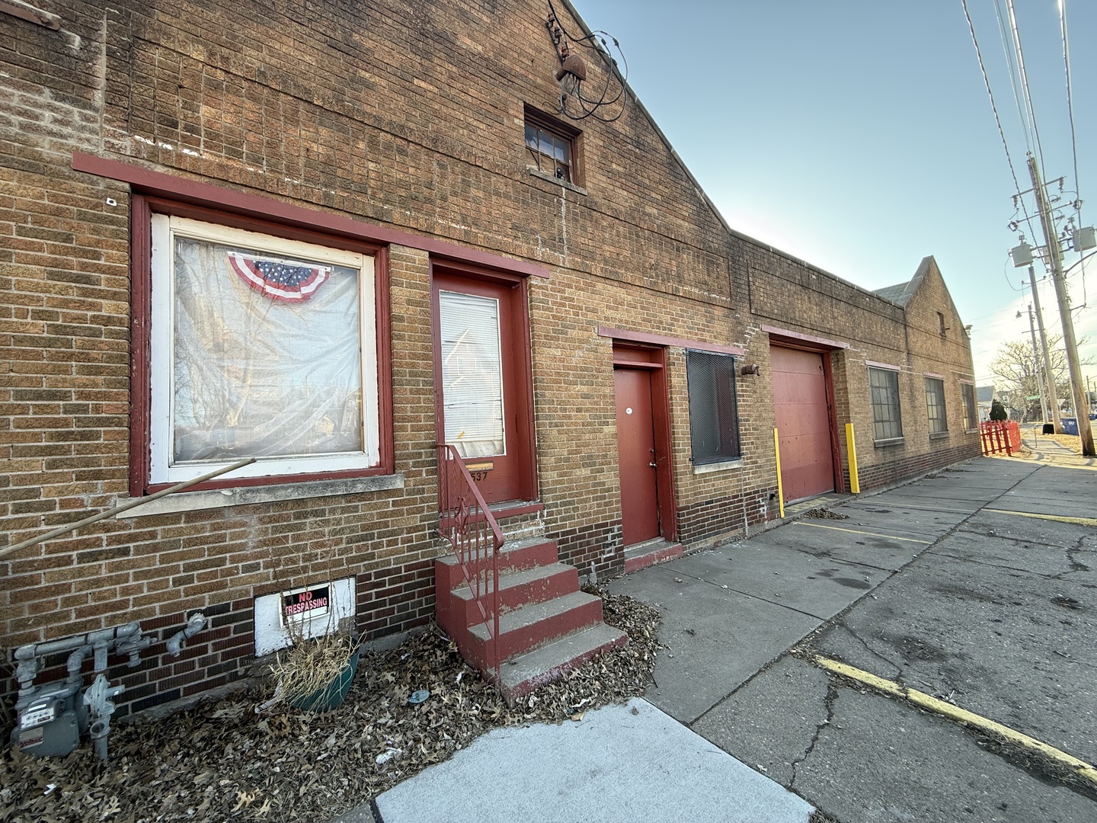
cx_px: 548
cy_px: 412
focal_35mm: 14
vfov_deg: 85.7
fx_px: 444
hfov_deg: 102.1
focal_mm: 2.22
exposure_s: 1/158
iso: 50
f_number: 2.2
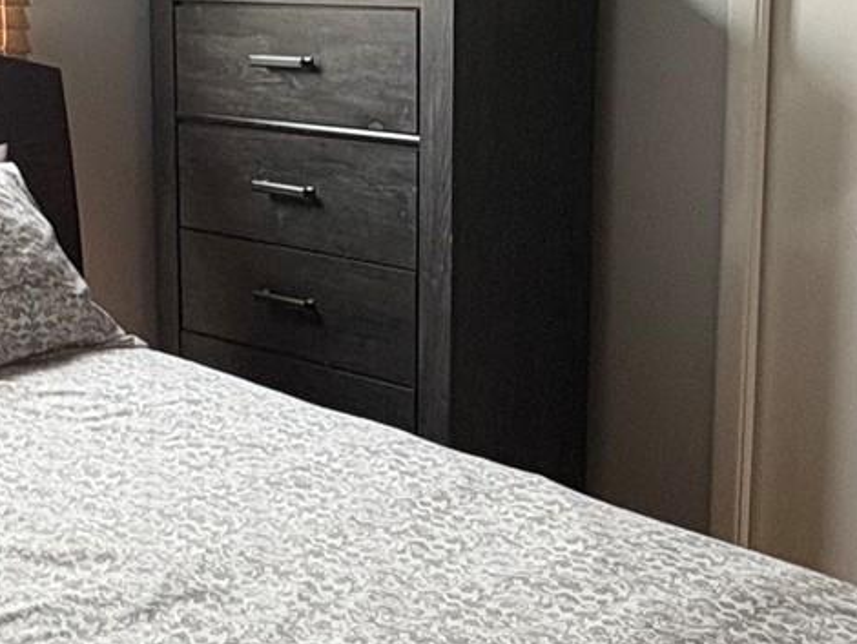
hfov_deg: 31.7
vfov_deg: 24.0
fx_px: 1511
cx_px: 456
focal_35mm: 61
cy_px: 228
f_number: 2.2
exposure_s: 1/60
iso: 200
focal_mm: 2.22
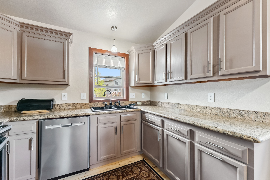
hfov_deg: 104.2
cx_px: 135
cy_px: 90
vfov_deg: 81.3
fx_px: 105
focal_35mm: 14
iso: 800
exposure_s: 1/20
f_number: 7.1
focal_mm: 14
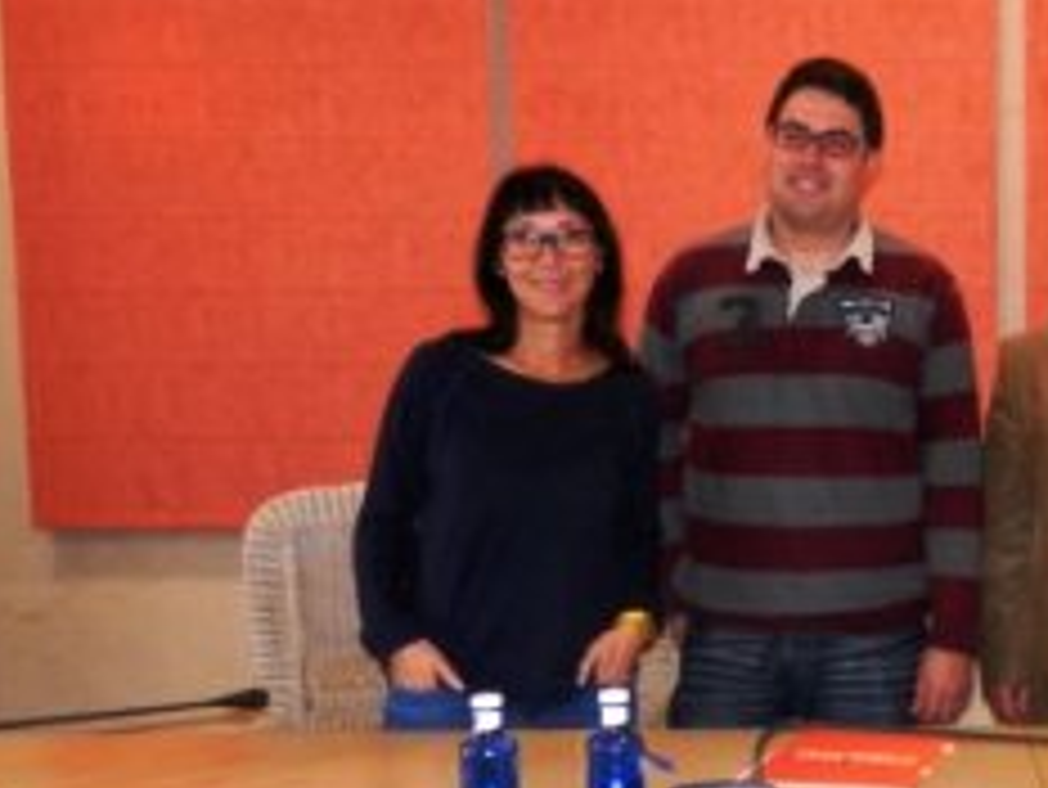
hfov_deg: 34.9
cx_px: 927
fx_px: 1575
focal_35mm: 52
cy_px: 516
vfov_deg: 27.9
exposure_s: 1/30
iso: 100
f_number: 3
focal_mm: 4.5
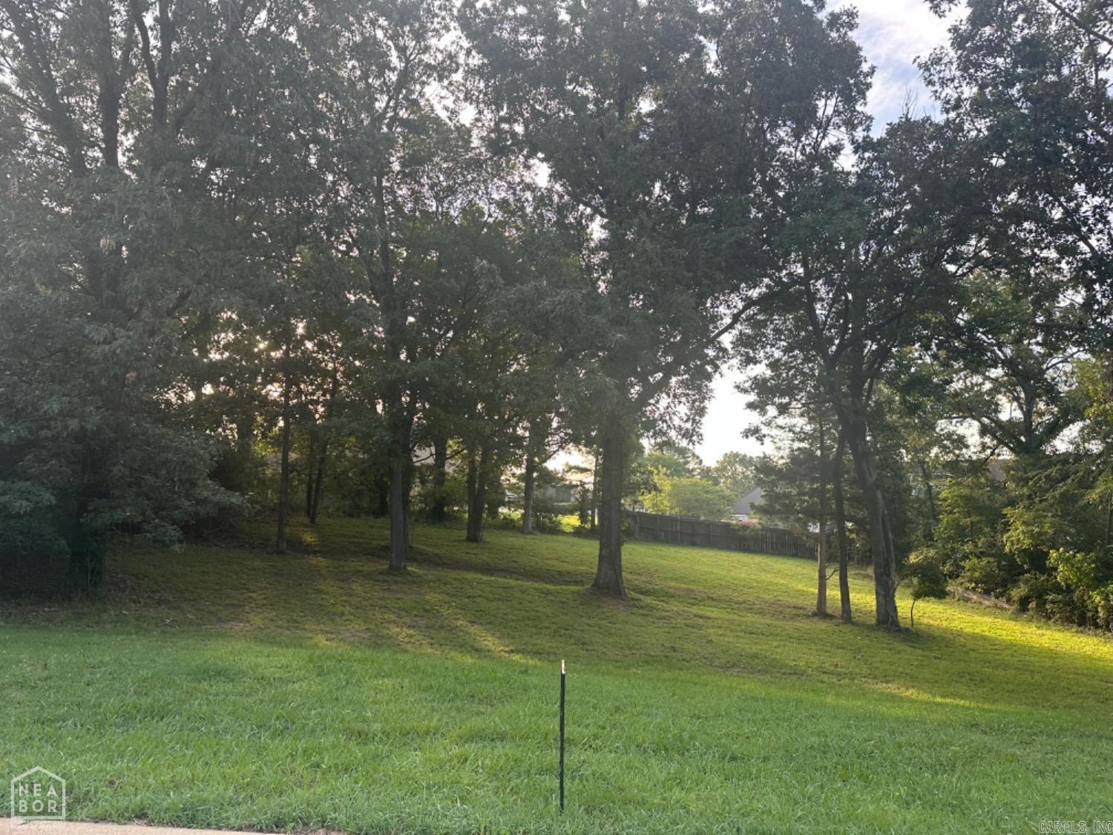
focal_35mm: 24
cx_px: 556
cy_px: 418
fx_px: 772
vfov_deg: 56.8
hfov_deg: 71.6
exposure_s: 1/309
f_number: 1.78
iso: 80
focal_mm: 6.86
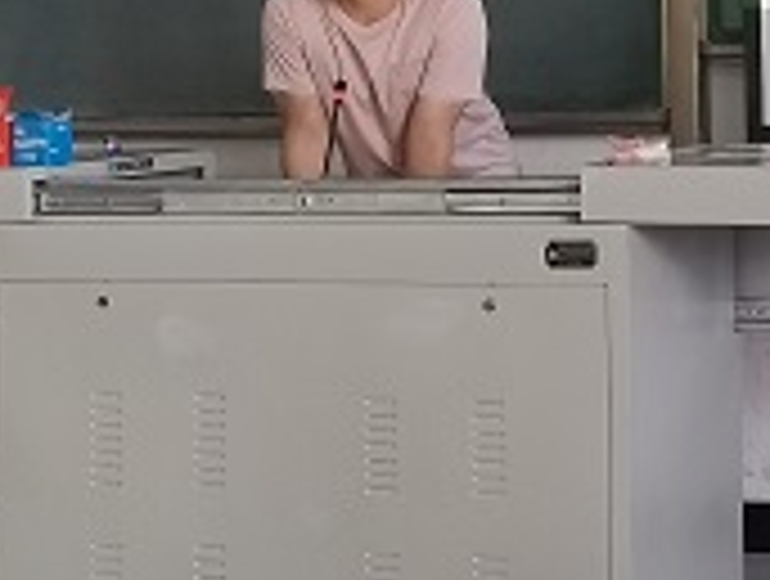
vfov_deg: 13.1
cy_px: -22
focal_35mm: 112
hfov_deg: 17.0
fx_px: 2497
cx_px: 838
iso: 320
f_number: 1.8
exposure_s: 1/33.3
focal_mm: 5.4
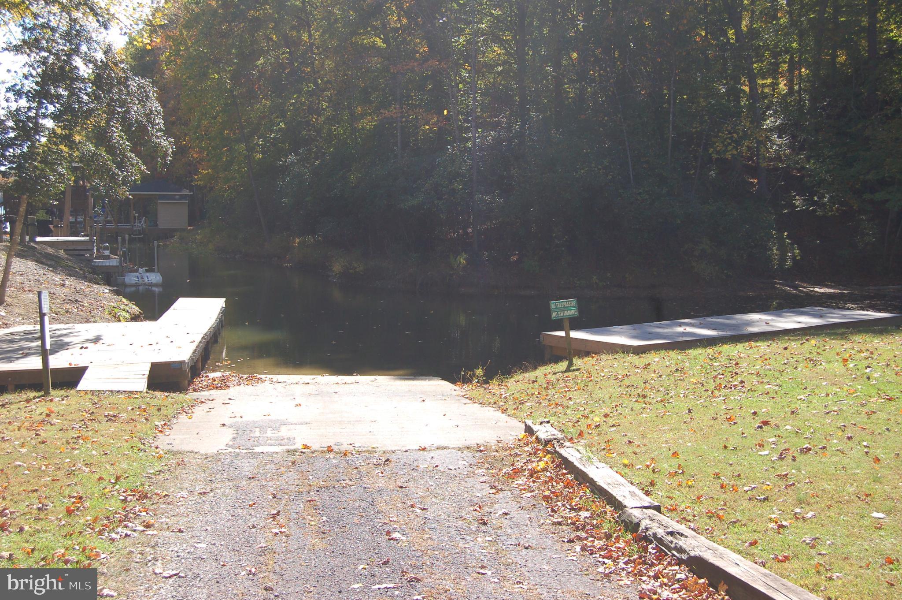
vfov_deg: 29.8
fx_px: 1126
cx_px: 451
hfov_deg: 43.6
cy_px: 300
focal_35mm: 45
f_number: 5.6
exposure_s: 1/500
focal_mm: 30
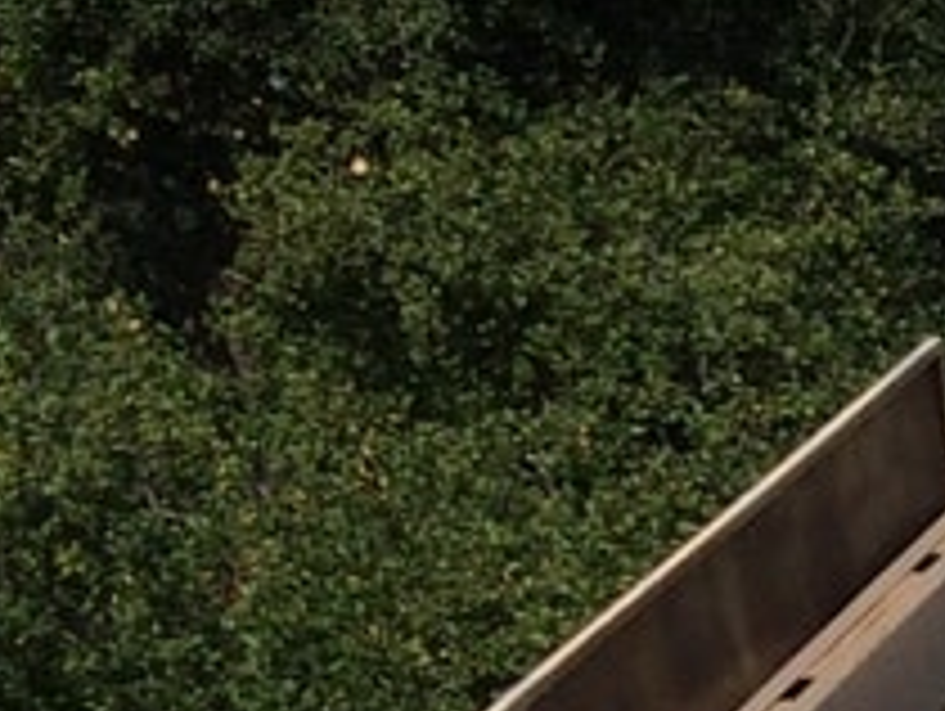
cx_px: 2896
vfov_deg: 7.5
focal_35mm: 184
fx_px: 5029
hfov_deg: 8.7
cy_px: 1809
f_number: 2.2
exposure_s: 1/3731
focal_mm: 4.15
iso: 32
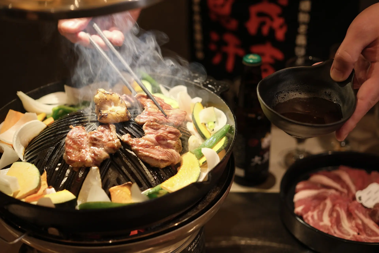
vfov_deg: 27.0
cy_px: 126
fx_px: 526
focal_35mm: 50
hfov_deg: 39.6
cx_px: 190
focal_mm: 33
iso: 320
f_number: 2
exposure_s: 1/160
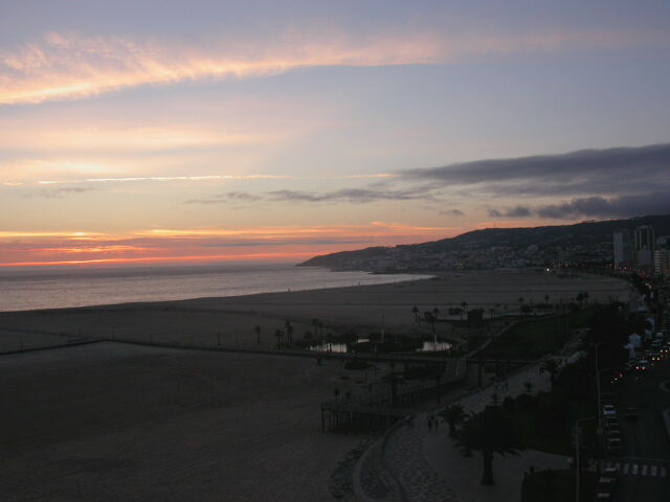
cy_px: 251
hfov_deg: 49.0
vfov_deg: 37.7
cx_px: 335
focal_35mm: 38
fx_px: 735
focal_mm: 7.85
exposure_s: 1/94.1
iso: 100
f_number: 5.3
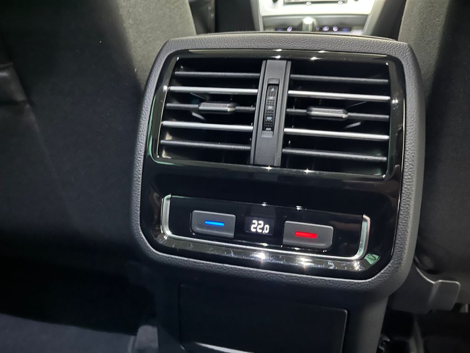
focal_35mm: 26
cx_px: 235
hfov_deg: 67.3
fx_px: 353
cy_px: 176
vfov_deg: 53.1
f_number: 1.6
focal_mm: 5.1
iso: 2500
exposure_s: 1/9
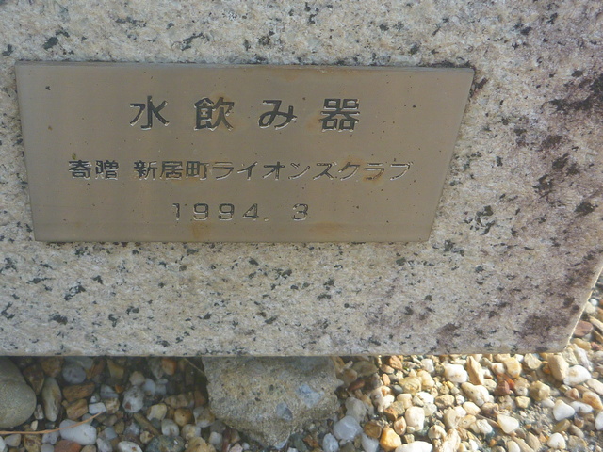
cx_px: 302
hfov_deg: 63.4
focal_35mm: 28
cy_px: 226
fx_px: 488
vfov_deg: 49.7
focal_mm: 4.9
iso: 80
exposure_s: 1/200
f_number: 3.3
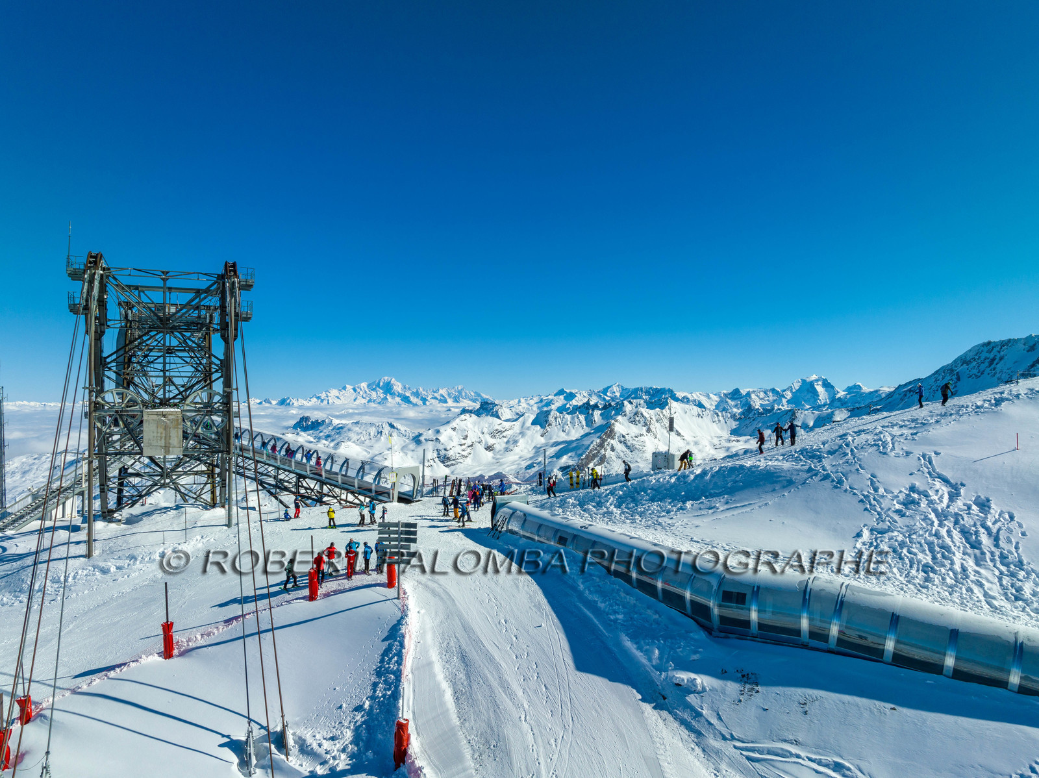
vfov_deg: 56.8
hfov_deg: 71.6
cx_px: 520
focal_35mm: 24
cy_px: 389
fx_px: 720
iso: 100
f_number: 11
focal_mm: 12.3
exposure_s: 1/320
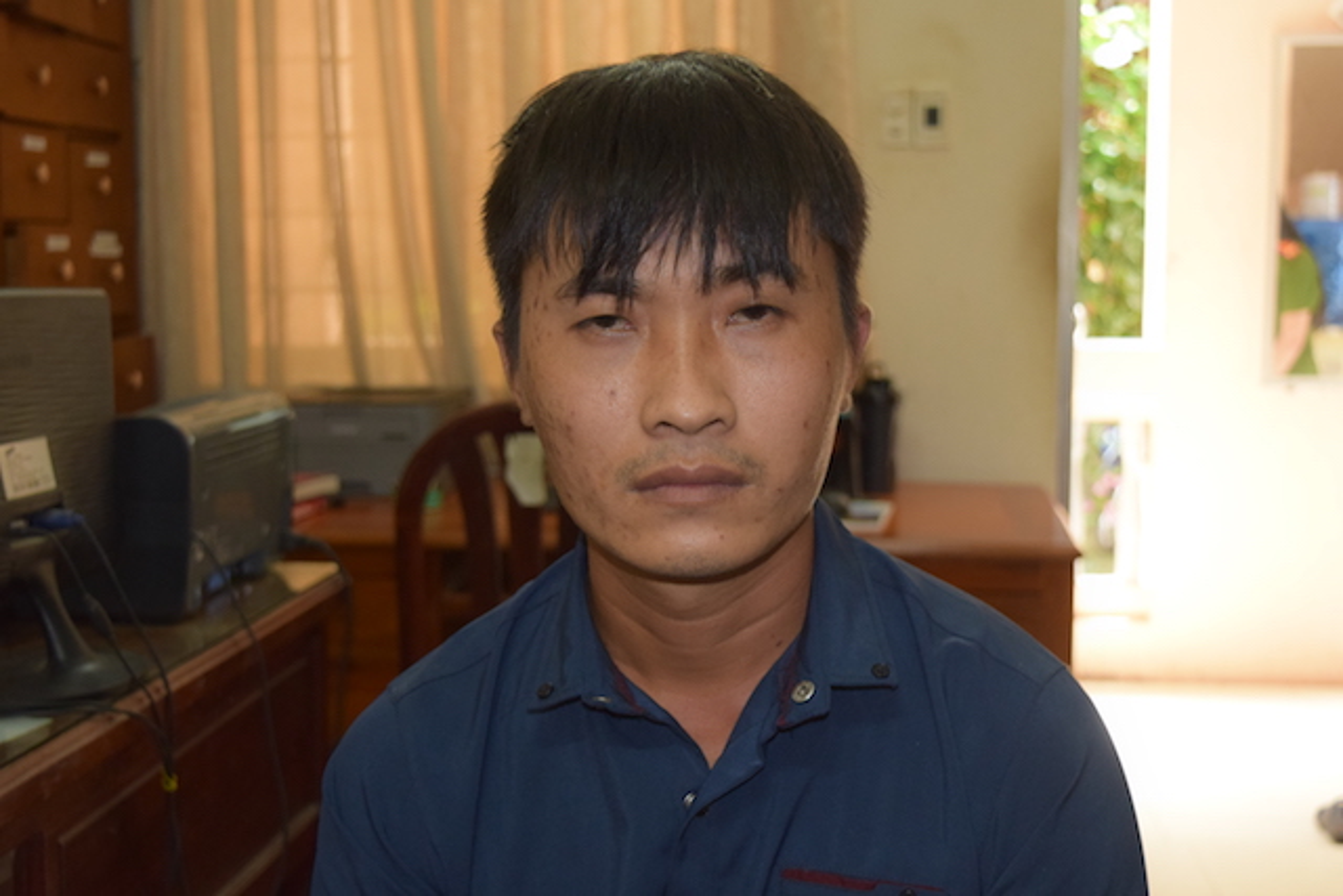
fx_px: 1791
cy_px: 448
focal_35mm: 48
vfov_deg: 28.1
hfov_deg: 41.1
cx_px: 672
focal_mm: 32
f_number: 4.5
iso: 1800
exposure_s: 1/60
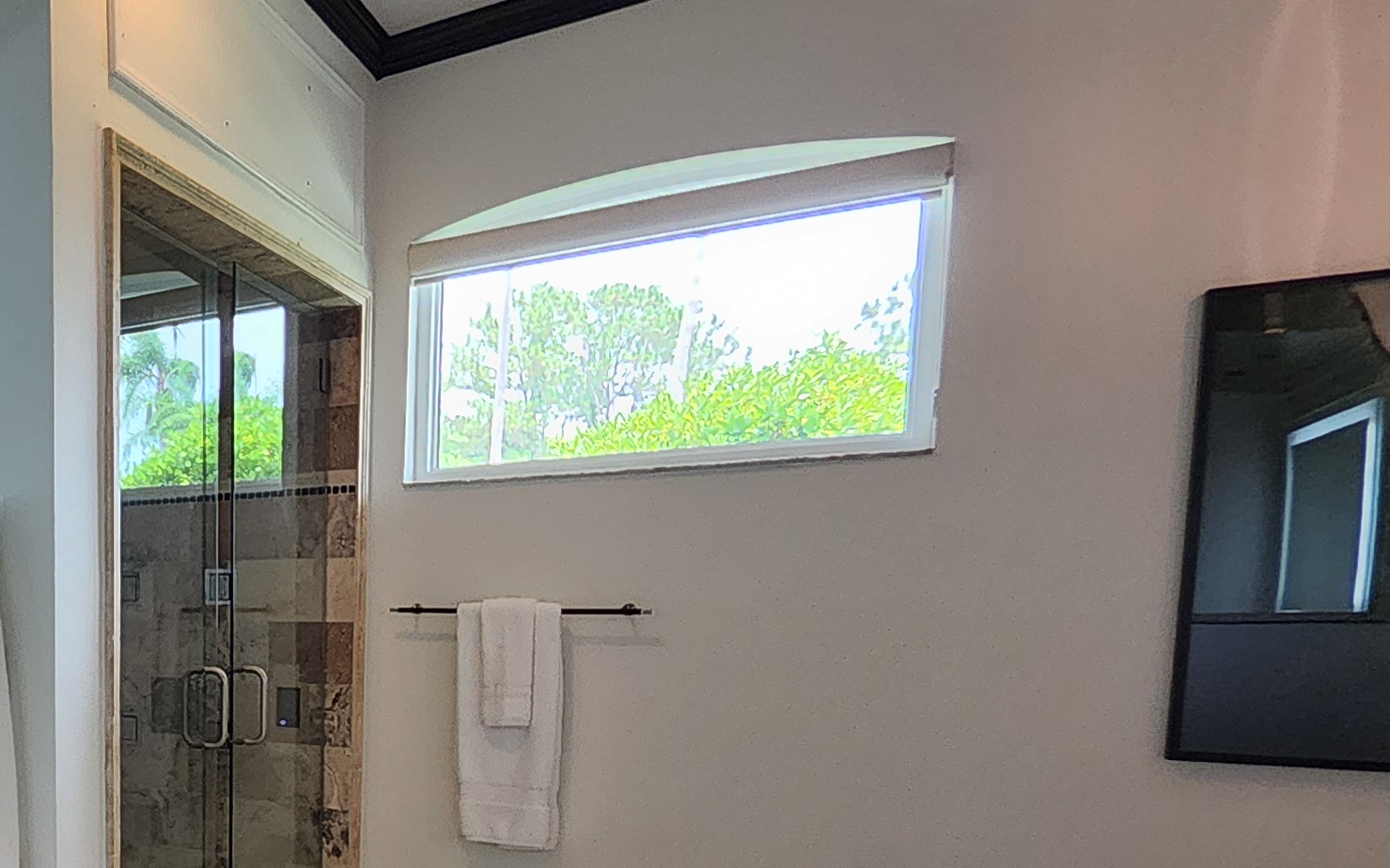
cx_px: 105
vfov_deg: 43.3
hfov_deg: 57.4
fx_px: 1023
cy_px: 723
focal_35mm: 27
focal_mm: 1.13
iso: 125
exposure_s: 1/60
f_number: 2.2
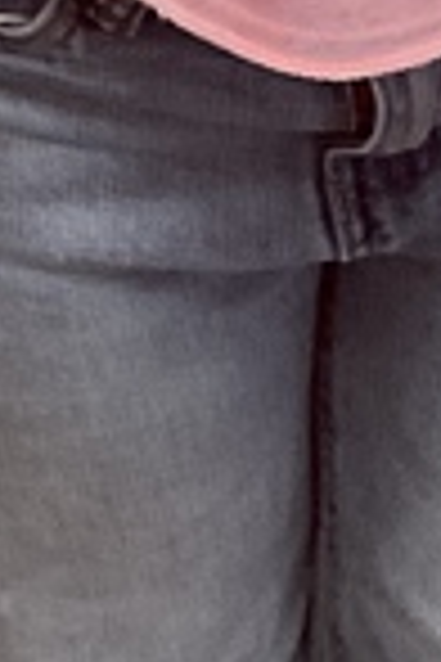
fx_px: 3858
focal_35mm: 210
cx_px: 284
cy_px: -1274
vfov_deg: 8.4
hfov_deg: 6.5
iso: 125
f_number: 1.8
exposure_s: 1/60
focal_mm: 3
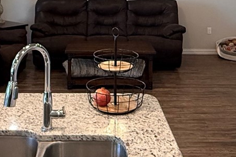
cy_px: -25
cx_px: 113
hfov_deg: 32.4
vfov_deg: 20.7
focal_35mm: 62
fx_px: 407
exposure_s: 1/120
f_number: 2.2
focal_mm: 2.22
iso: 320
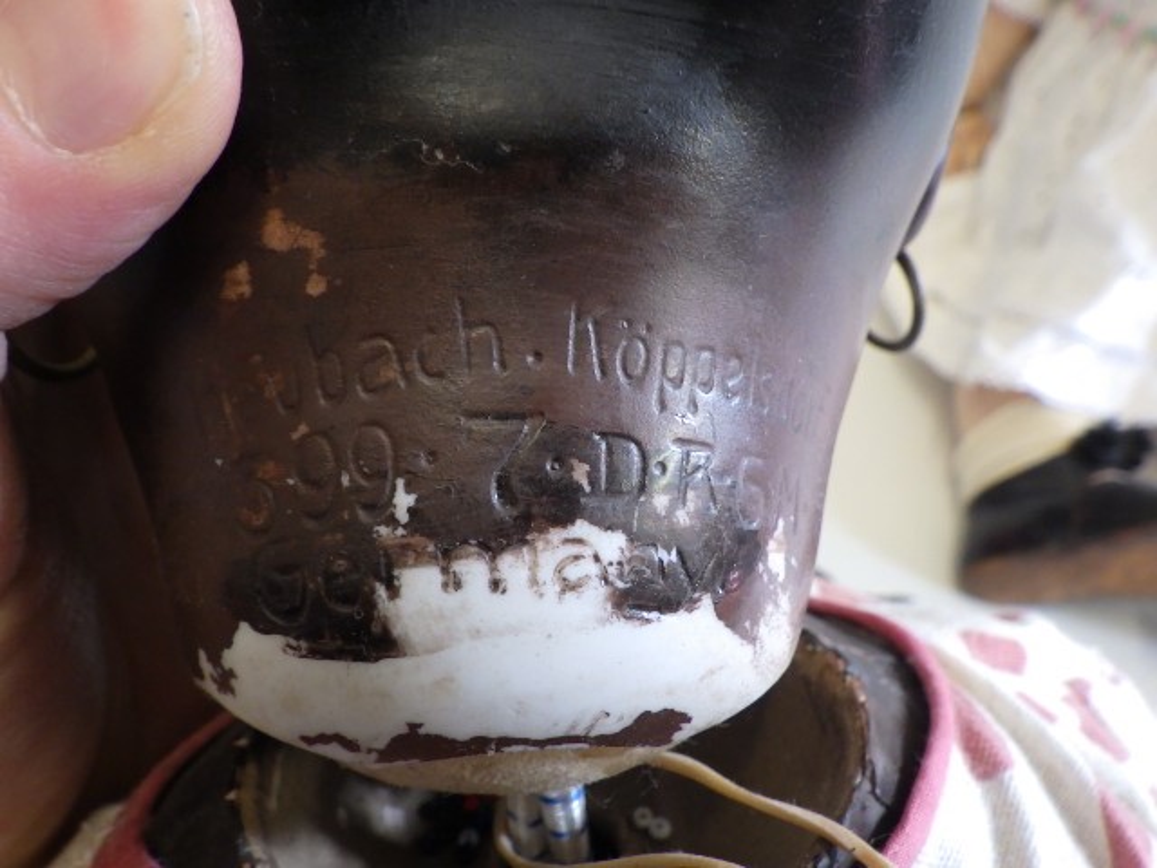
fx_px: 936
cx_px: 578
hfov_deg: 63.4
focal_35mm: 28
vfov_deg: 49.7
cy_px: 434
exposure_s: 1/45
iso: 500
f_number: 3.5
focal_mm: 5
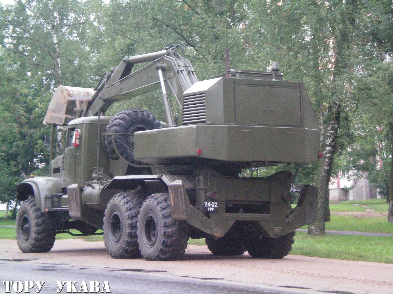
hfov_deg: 19.8
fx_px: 1124
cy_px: 147
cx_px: 196
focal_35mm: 99
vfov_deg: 14.9
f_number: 5.5
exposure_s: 1/100
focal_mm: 16.3
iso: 400
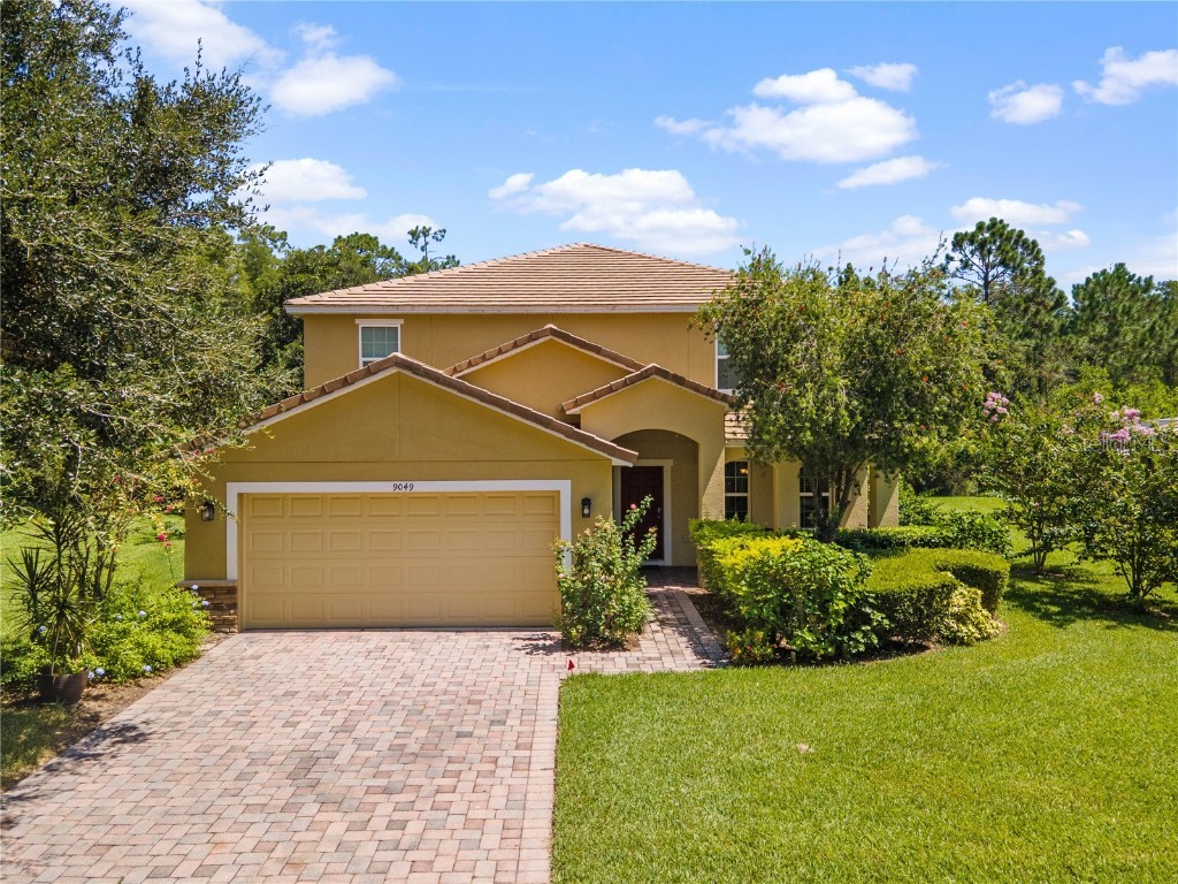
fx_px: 817
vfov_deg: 56.8
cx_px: 589
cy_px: 442
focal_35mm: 24
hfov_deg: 71.6
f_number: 2.8
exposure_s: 1/640
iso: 100
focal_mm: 4.5
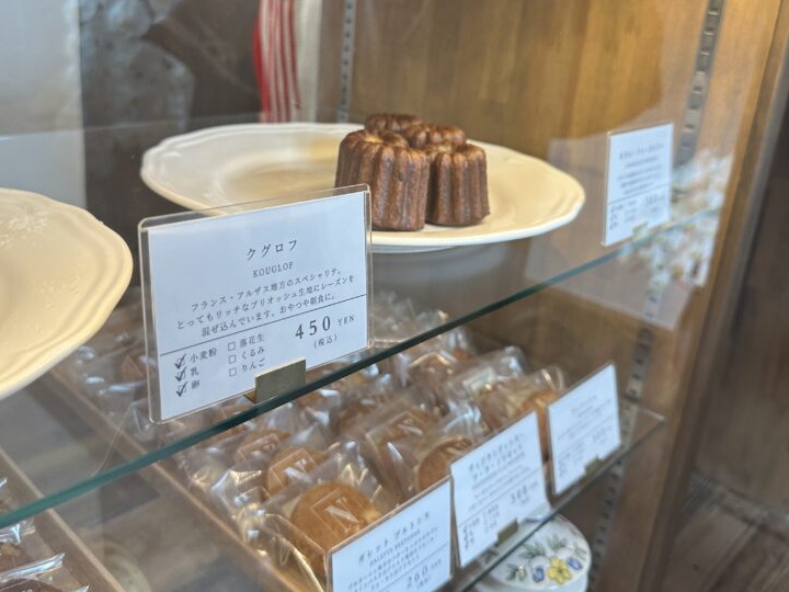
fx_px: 729
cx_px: 376
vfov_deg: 43.8
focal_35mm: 32
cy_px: 224
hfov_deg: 56.8
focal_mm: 6.86
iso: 160
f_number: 1.78
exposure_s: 1/120
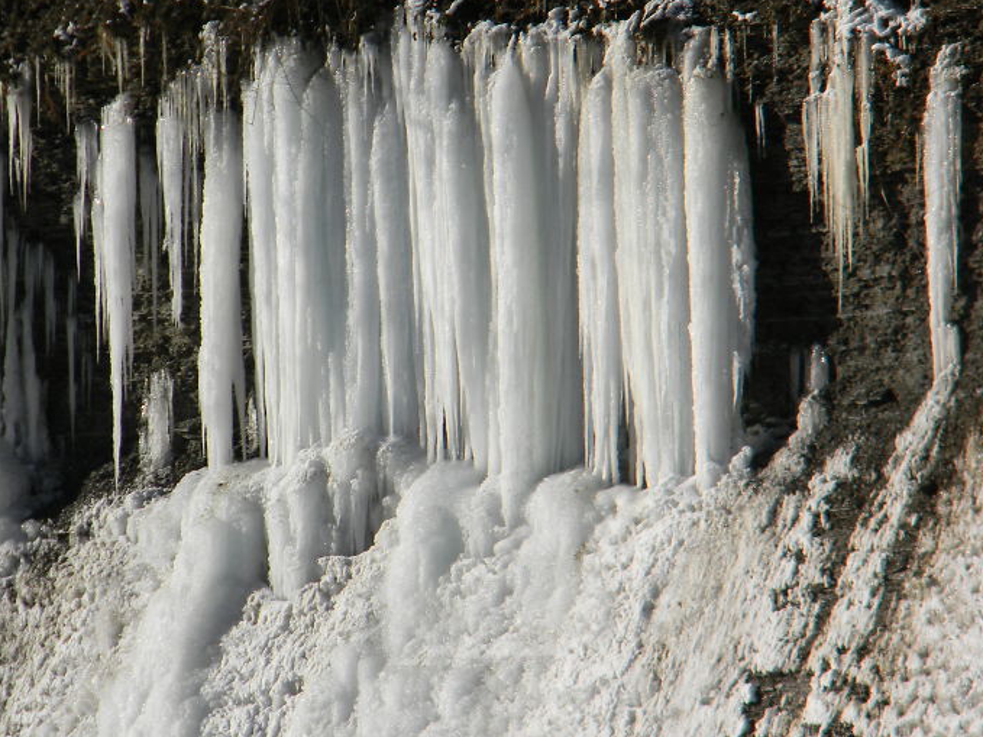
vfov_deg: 5.1
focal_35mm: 293
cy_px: 359
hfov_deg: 6.8
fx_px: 8319
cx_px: 379
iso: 80
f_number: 5.4
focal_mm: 41
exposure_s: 1/779
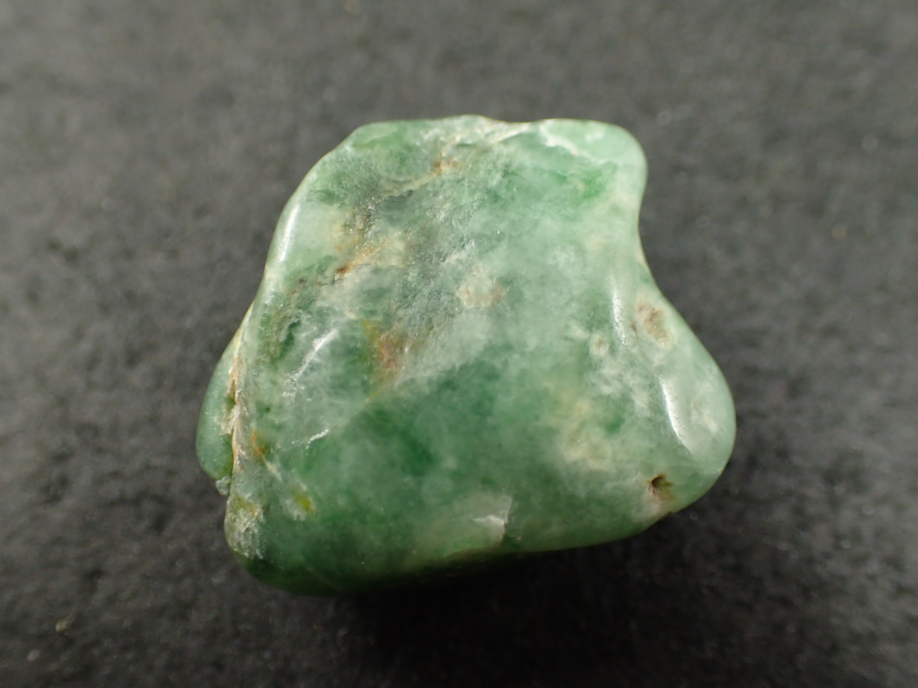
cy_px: 344
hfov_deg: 46.8
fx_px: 1061
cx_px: 459
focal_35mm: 40
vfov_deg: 36.0
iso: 400
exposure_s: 1/160
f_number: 2.8
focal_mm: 7.34
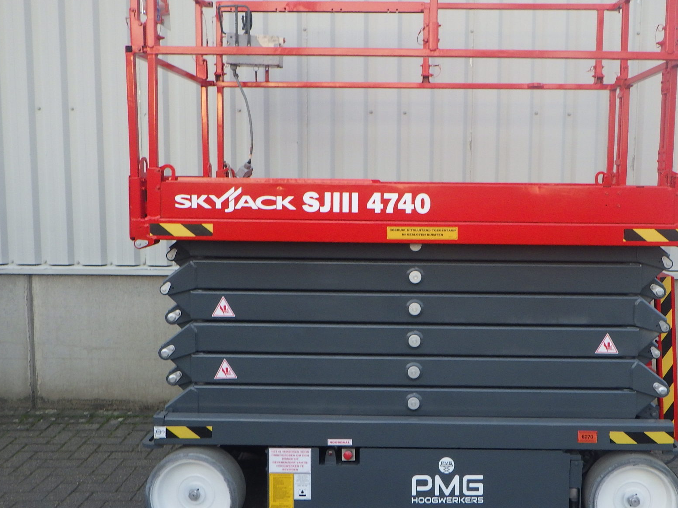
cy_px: 249
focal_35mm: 37
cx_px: 402
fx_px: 725
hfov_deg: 49.9
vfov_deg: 38.7
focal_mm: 5
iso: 200
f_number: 3.5
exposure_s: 1/45
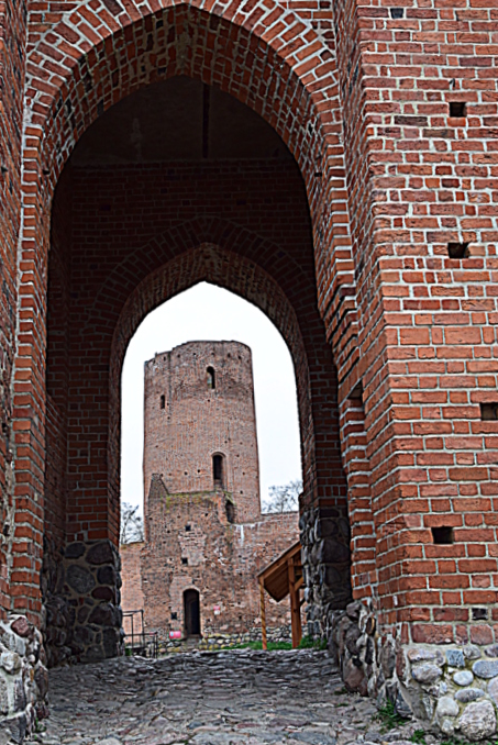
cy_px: 331
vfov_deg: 42.7
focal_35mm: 46
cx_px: 218
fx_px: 953
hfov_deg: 29.3
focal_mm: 26
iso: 400
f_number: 8
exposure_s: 1/80
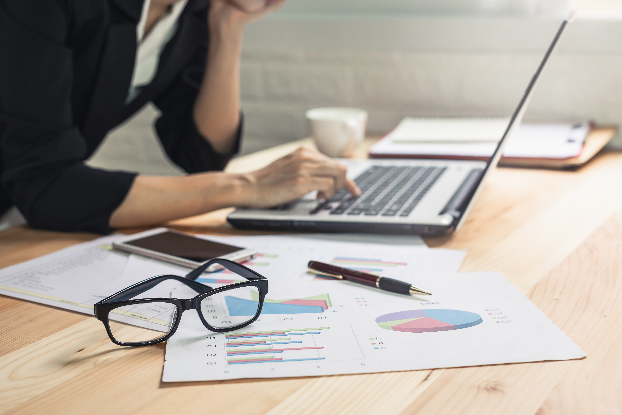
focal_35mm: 50
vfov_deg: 27.0
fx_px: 864
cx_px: 311
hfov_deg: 39.6
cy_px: 208
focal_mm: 50
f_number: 4
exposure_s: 1/30
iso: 200
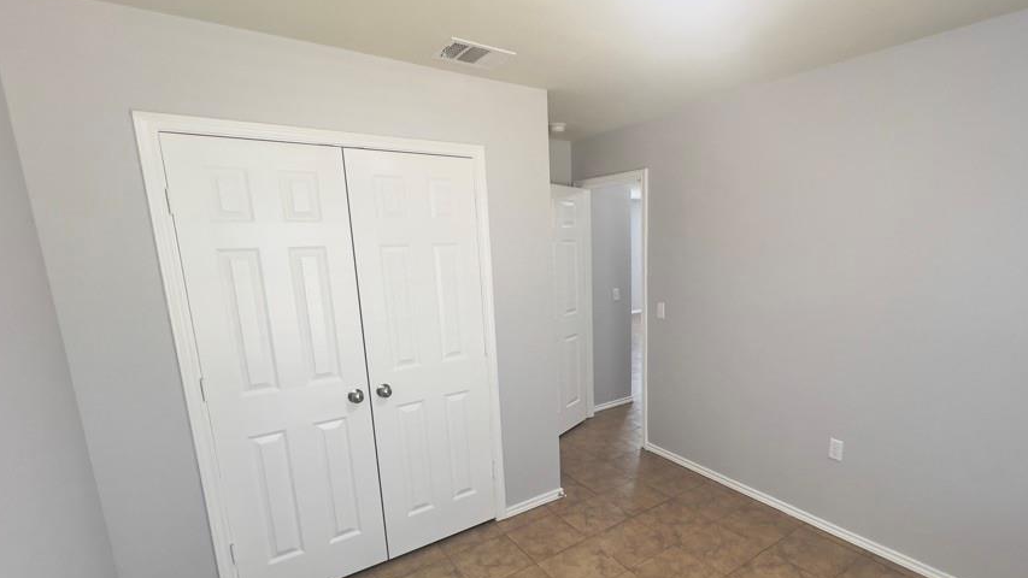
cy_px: 334
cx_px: 586
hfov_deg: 95.3
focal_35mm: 17
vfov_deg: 63.6
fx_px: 463
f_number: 1.8
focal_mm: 1.57
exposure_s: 1/30
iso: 50
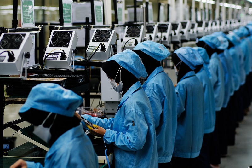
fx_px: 588
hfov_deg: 24.2
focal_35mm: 84
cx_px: 126
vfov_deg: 16.3
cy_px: 84
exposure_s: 1/300
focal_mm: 56
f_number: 2
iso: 320
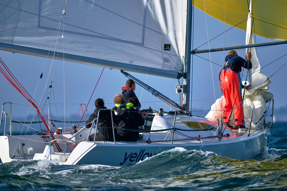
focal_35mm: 600
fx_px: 4783
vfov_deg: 2.3
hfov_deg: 3.4
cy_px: 96
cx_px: 144
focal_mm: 600
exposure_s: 1/3200
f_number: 6.3
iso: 200
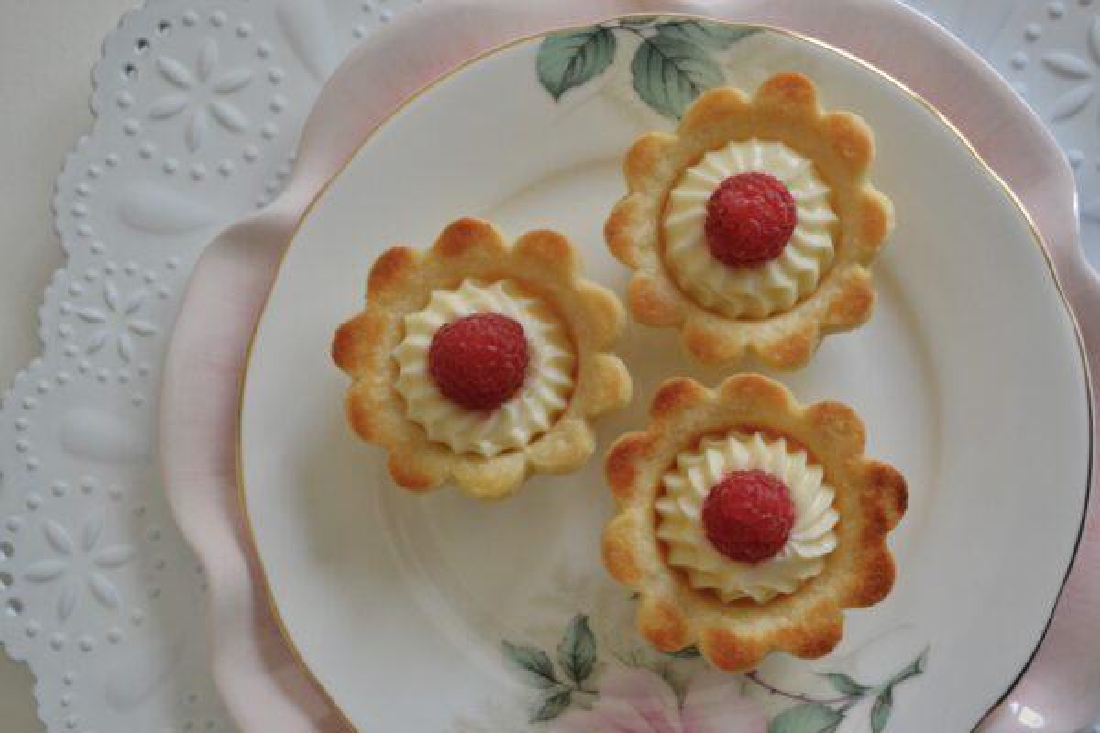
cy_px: 366
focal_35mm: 48
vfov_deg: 28.1
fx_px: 1467
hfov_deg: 41.1
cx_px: 550
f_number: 4.8
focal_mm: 32
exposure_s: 1/60
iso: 800
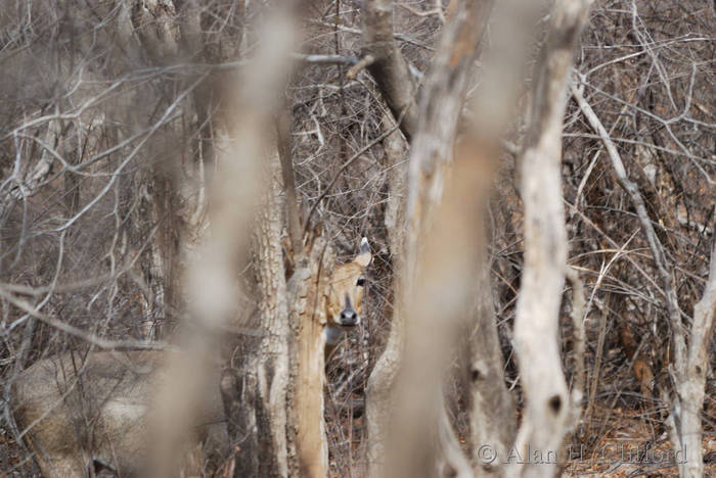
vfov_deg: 2.3
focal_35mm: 600
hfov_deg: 3.4
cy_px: 239
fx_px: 11943
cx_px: 358
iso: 400
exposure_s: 1/400
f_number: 5.6
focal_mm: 400
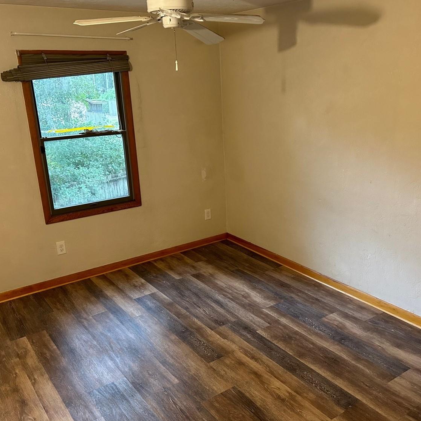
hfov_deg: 49.6
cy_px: 220
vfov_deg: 49.7
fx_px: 454
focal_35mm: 33
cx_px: 235
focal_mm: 5.7
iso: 320
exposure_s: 1/60
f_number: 1.5
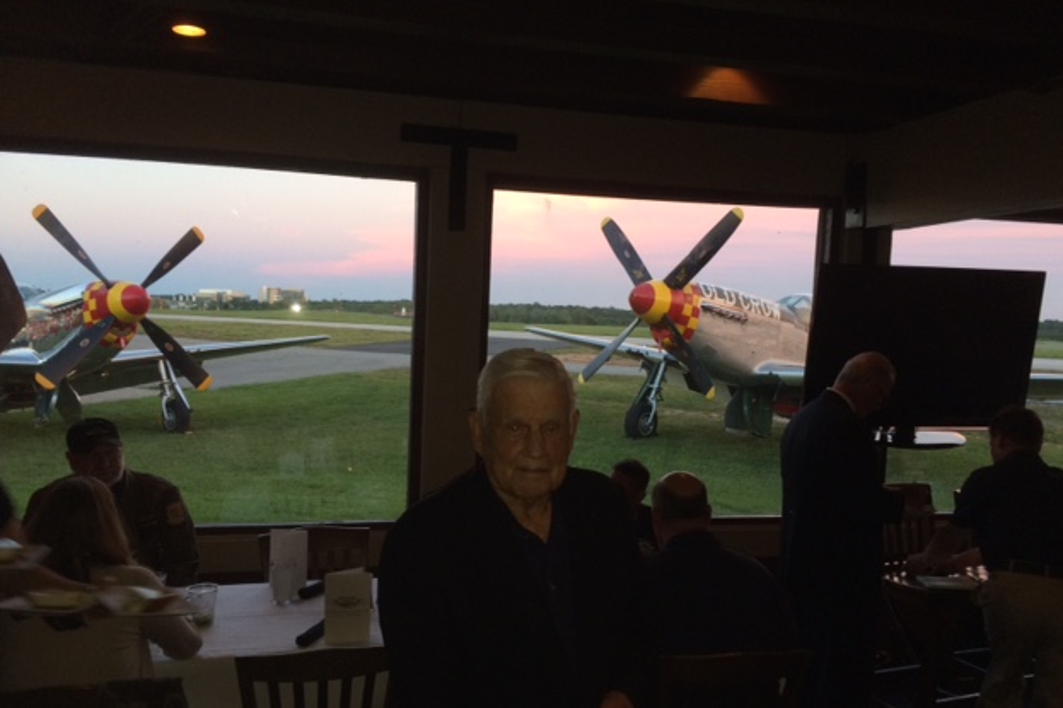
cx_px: 532
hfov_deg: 60.3
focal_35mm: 31
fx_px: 915
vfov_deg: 42.2
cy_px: 398
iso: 64
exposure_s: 1/30
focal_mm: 4.15
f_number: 2.2
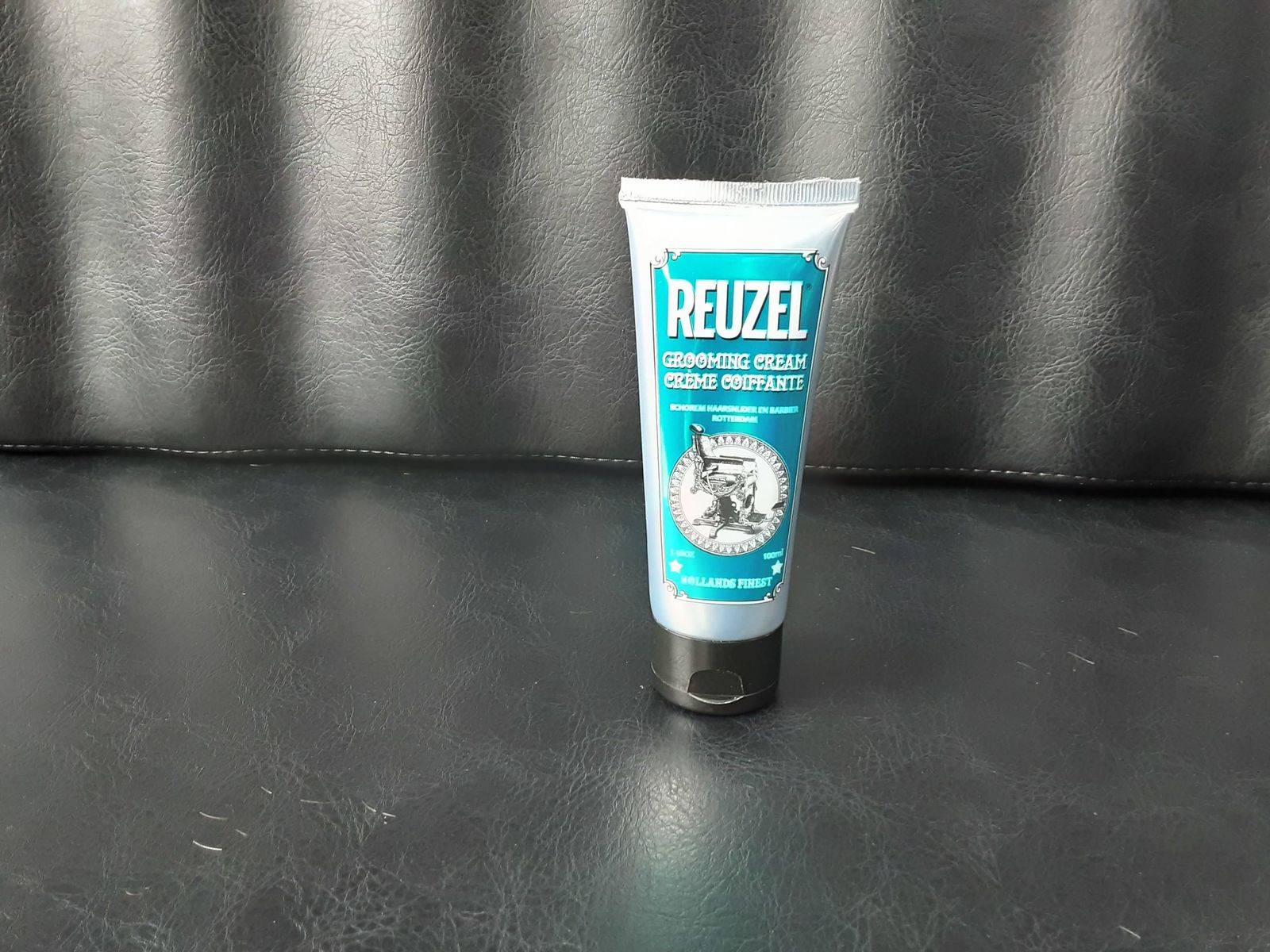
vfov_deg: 49.7
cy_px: 476
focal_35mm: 28
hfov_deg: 63.4
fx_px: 1027
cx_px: 635
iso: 160
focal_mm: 2.9
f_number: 1.9
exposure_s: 1/50
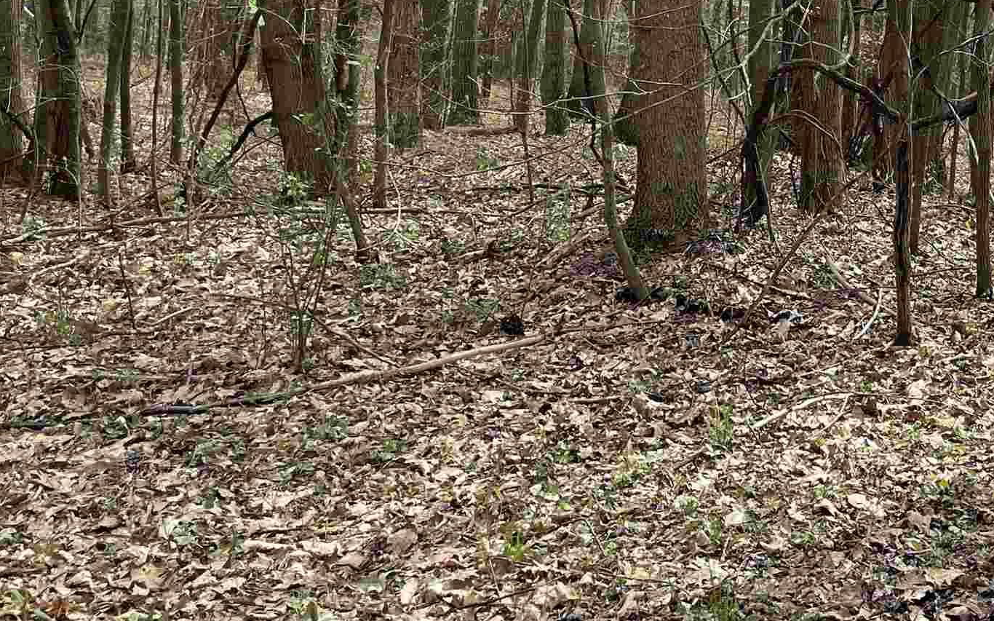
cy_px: -143
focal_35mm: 62
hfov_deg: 30.5
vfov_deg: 19.6
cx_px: 1012
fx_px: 1679
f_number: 1.6
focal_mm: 4.2
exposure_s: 1/1490
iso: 32
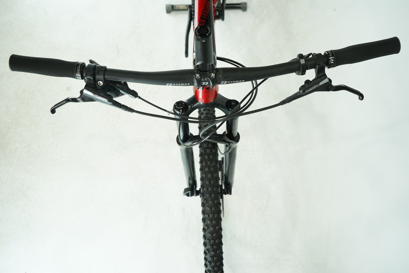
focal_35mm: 31
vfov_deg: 42.3
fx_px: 352
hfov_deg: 60.3
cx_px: 204
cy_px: 136
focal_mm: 31
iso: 1600
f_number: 5.6
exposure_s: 1/200
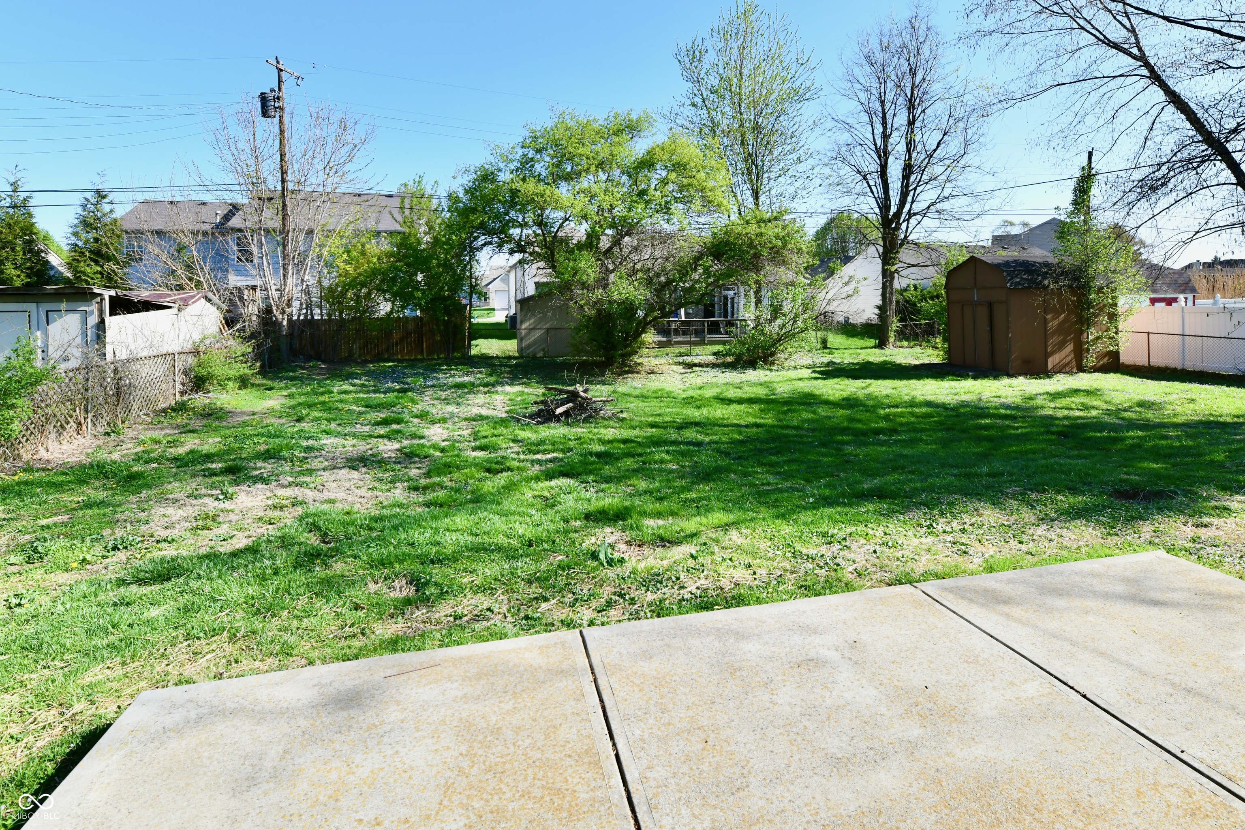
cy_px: 415
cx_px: 622
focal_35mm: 14
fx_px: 484
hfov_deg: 104.3
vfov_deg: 81.2
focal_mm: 14
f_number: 10
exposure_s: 1/400
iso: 640
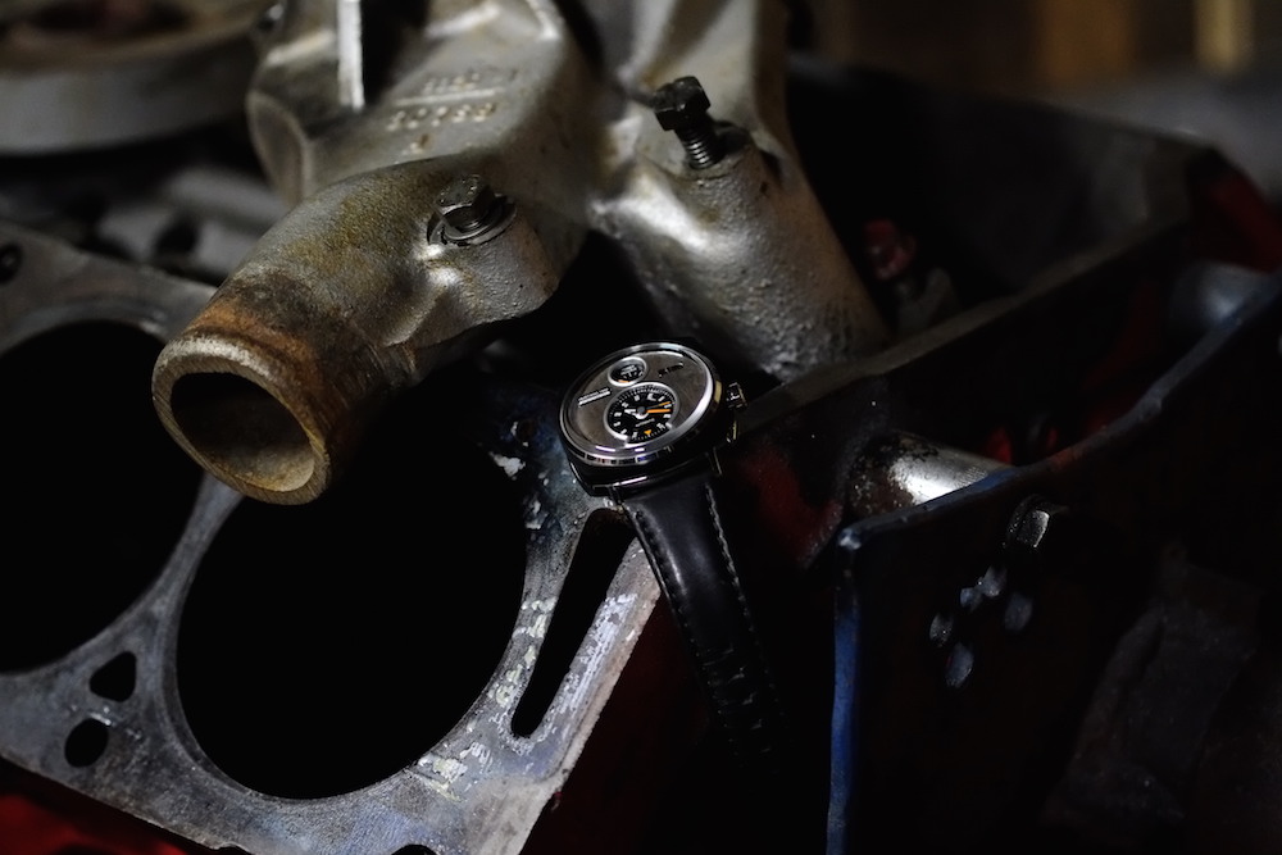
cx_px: 641
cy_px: 428
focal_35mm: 90
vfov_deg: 15.2
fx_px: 3205
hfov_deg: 22.6
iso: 6400
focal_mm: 60
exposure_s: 1/125
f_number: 2.4
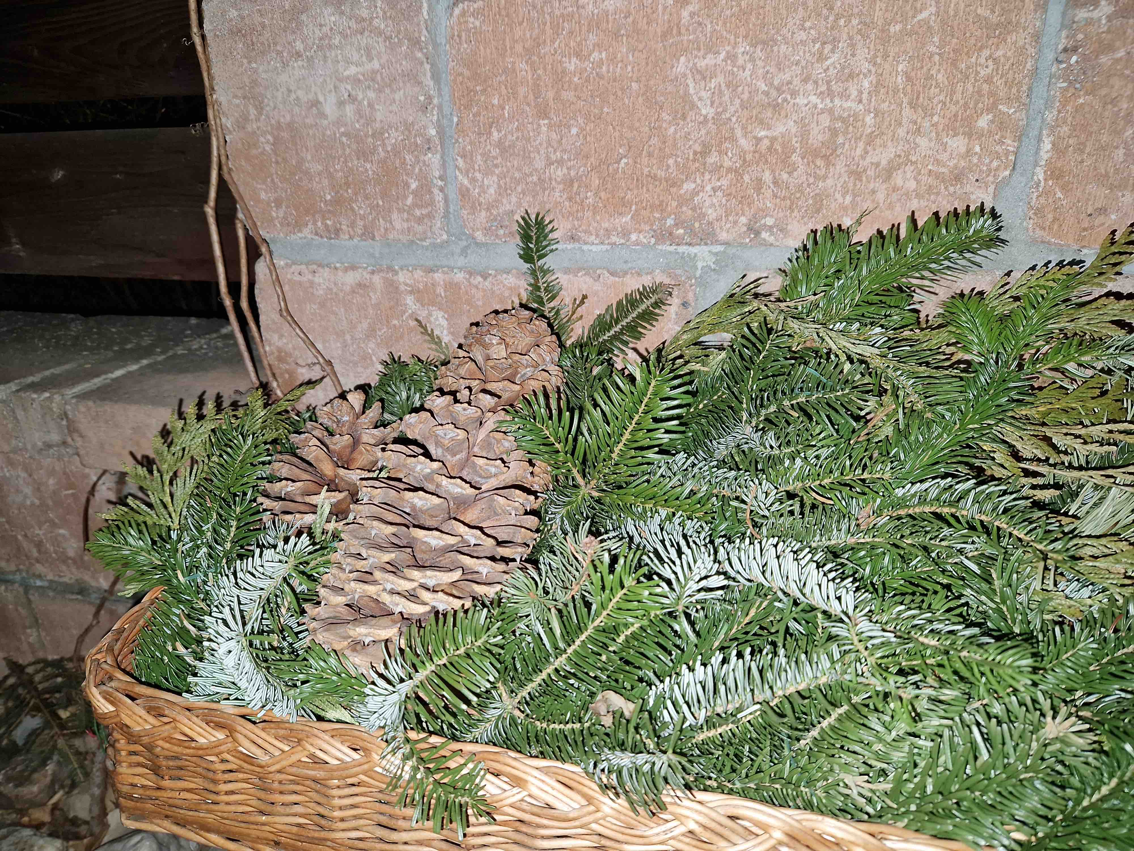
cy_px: 426
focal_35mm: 23
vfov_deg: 58.9
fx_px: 753
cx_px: 567
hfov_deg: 73.9
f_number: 1.8
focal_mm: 5.4
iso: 640
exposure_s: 1/100
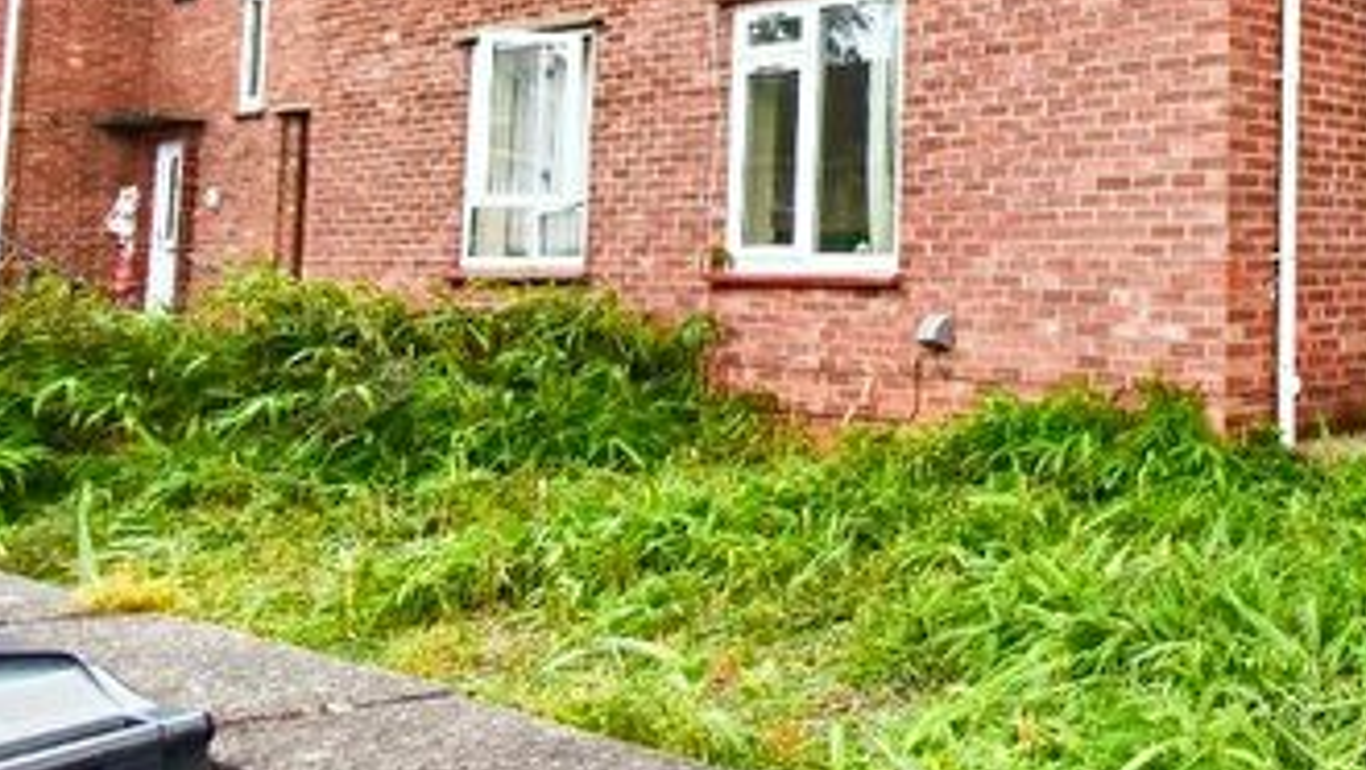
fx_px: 1450
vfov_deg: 26.5
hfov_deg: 42.5
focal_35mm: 40
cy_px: -147
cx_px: 1407
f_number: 10
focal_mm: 12
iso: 400
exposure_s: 1/320
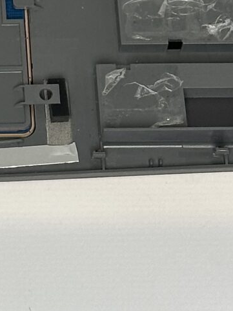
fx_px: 2291
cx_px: -229
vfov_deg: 7.6
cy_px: -170
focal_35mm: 255
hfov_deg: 5.7
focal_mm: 6.86
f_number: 1.78
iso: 64
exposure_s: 1/456
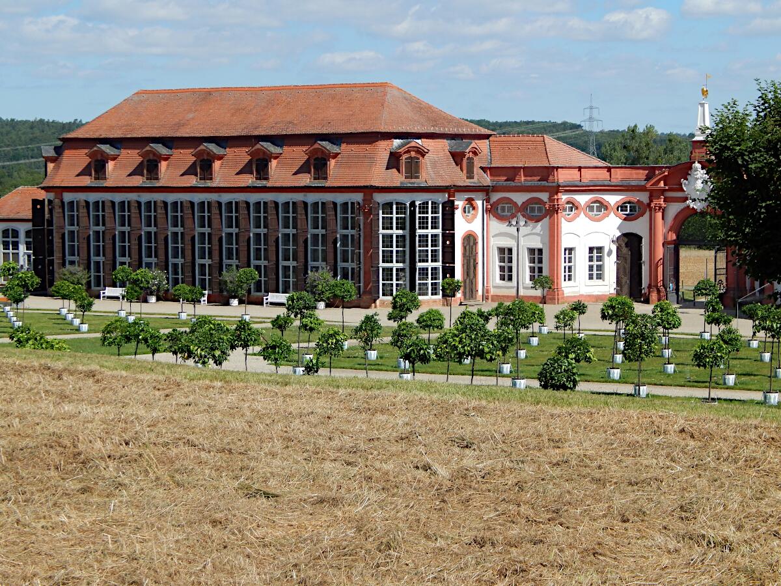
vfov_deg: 15.7
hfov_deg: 20.9
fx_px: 2121
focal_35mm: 94
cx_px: 390
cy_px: 293
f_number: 4.4
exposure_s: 1/1000
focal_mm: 16.6
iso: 125
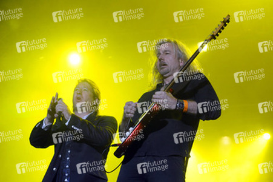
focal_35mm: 70
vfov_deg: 19.4
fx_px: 530
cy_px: 91
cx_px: 136
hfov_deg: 28.9
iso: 5000
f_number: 5.6
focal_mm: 70
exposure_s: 1/250
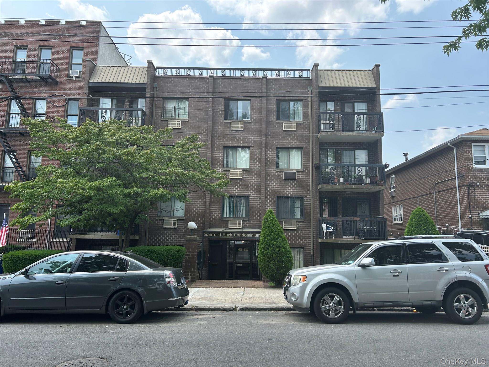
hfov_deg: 67.3
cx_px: 244
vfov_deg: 53.1
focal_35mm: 26
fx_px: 367
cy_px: 184
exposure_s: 1/1645
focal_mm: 5.7
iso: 50
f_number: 1.5
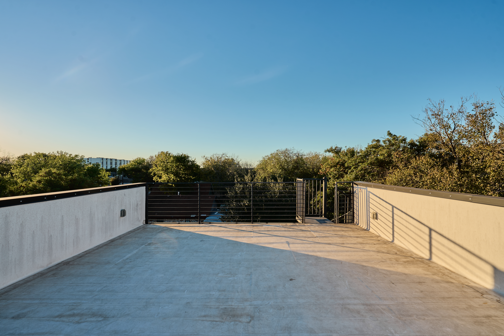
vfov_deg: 73.7
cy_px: 168
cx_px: 252
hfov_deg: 96.7
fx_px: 224
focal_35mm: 16
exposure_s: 1/100
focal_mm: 16
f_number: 8
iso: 100
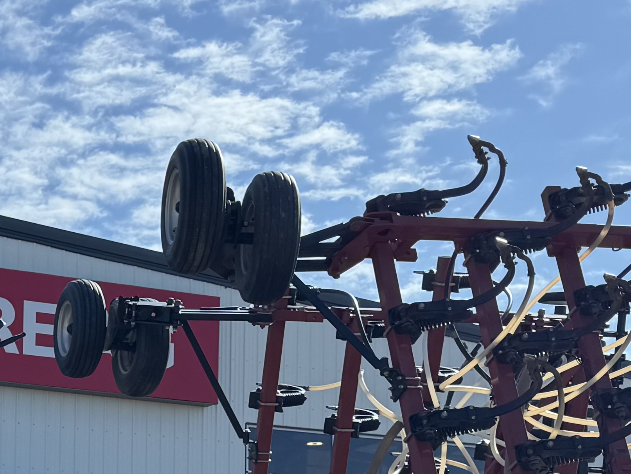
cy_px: 609
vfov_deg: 16.5
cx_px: -74
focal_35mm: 85
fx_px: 1550
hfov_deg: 21.7
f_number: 1.78
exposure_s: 1/4310
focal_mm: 6.76
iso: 80
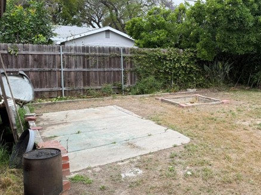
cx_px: 186
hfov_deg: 51.0
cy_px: 95
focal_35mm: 35
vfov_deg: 40.7
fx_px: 264
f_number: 1.78
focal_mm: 6.76
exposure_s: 1/967
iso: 100
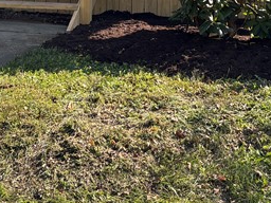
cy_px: -161
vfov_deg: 12.9
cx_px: 107
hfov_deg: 18.9
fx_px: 814
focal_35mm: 104
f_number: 1.6
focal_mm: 5.96
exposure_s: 1/581
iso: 50
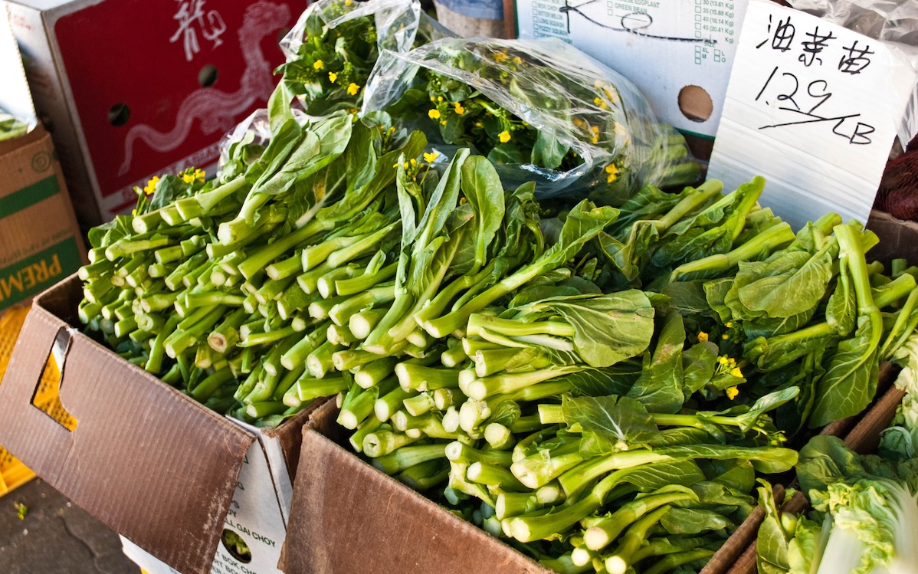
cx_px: 459
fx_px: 1151
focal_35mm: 46
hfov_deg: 43.5
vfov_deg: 28.0
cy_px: 288
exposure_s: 1/100
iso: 800
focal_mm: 30
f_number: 4.5
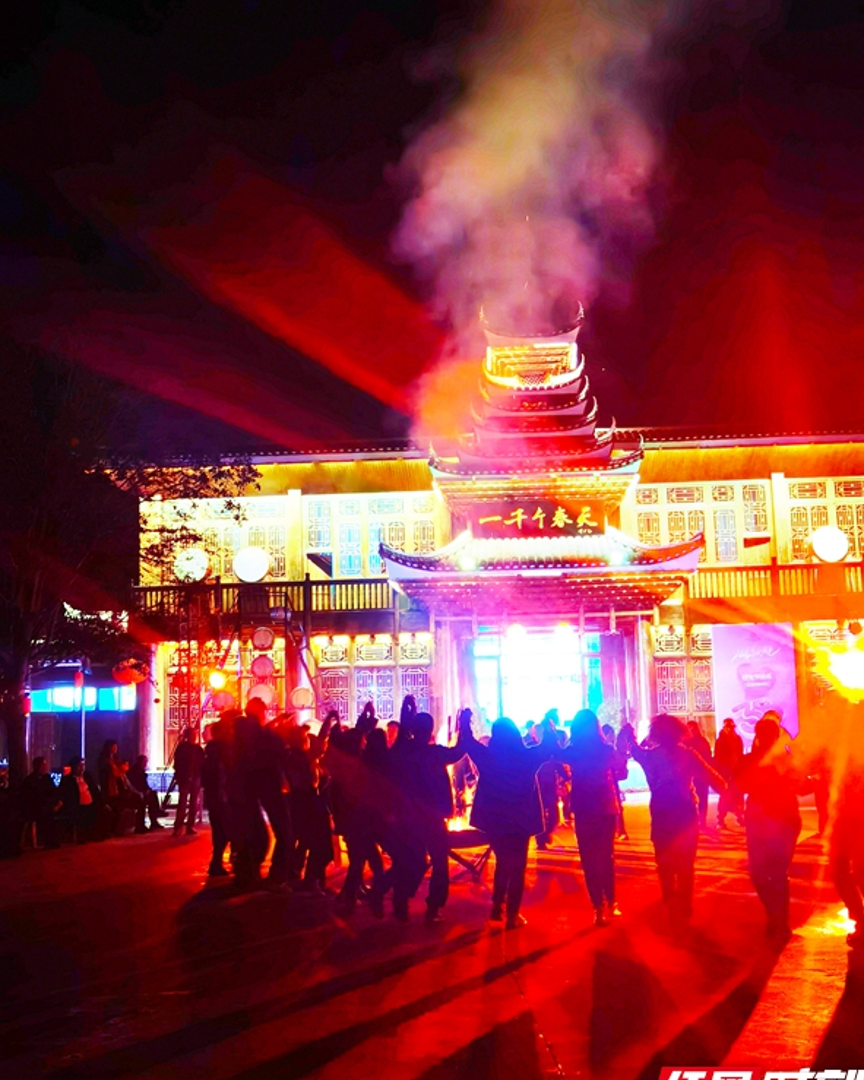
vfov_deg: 49.1
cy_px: 567
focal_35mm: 37
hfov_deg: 40.1
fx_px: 1183
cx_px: 436
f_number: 1.9
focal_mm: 6.71
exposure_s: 1/33.3
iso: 320
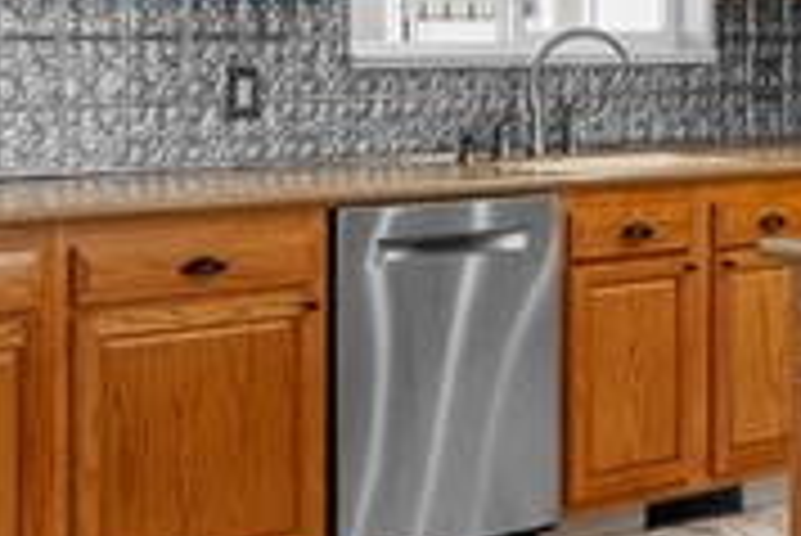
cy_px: 45
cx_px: 819
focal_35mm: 92
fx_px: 2049
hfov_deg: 21.3
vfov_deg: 14.7
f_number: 11
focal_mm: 16
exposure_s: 2.5
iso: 100
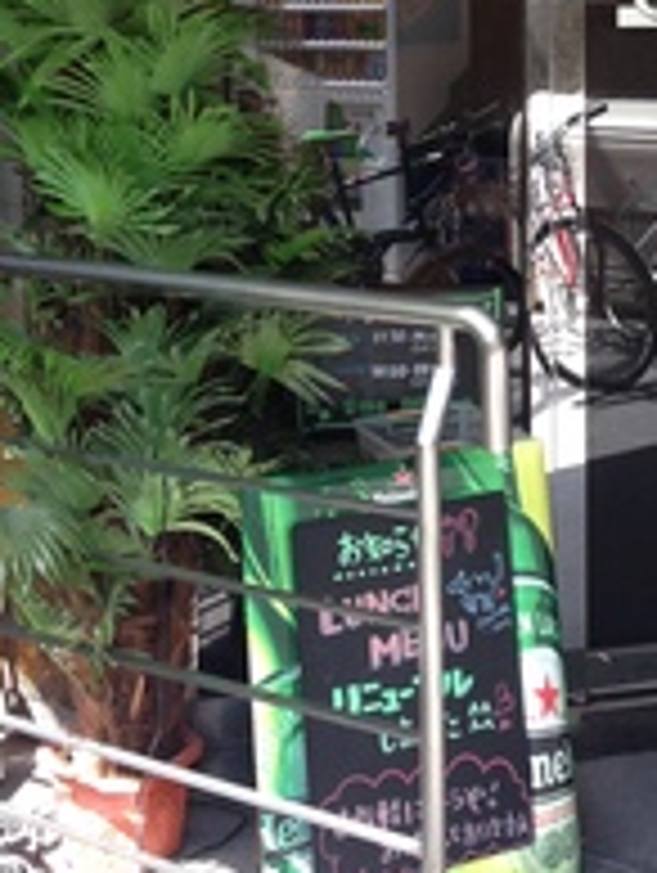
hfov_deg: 21.2
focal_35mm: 68
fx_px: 1717
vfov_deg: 27.6
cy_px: 112
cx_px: 576
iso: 80
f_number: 2.4
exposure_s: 1/120
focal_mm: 4.12
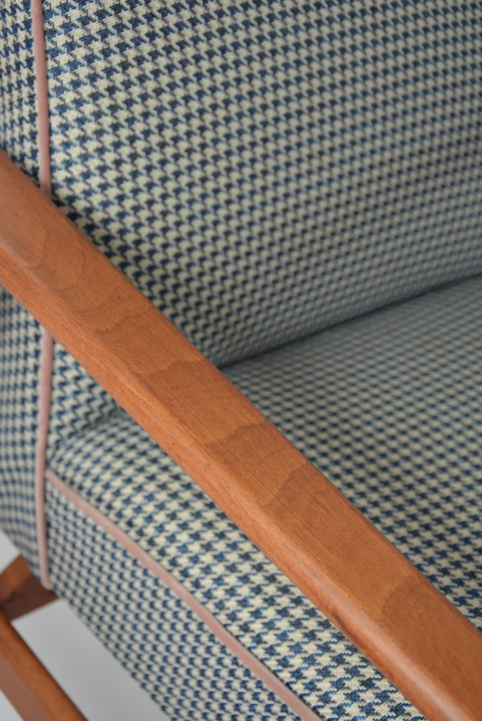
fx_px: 1263
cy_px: 360
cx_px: 241
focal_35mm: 63
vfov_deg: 31.9
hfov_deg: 21.6
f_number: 5.6
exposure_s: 1/125
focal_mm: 42
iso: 320
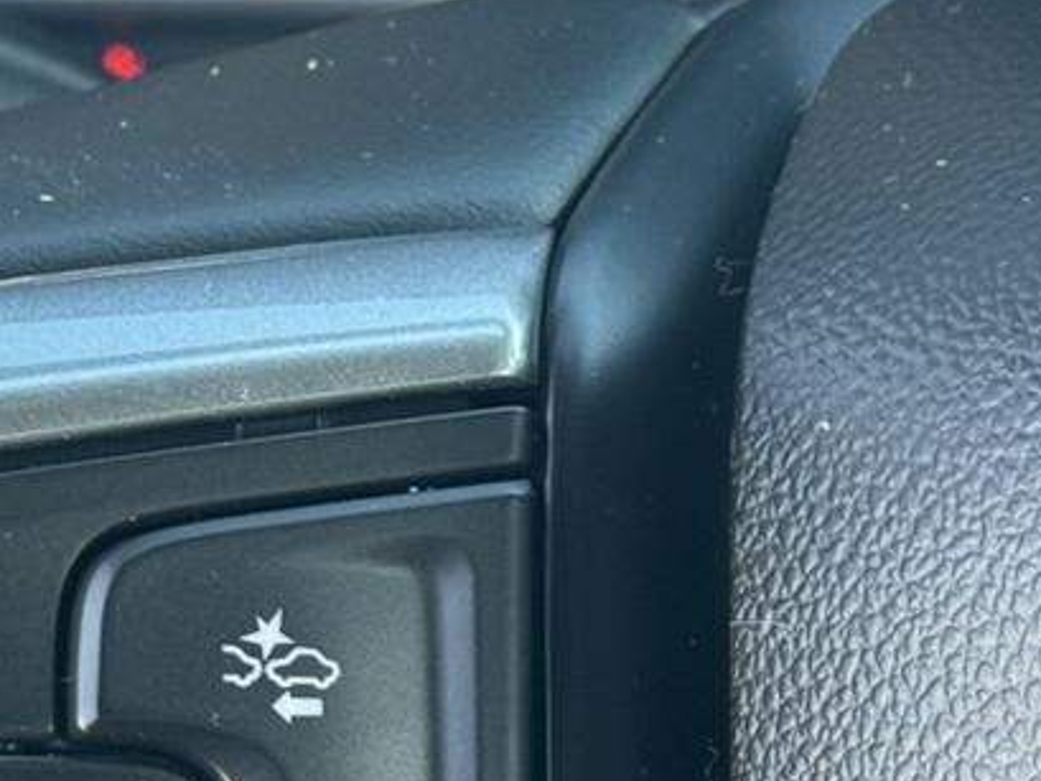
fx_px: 4512
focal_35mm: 150
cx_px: -164
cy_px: 957
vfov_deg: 9.7
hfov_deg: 12.9
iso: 100
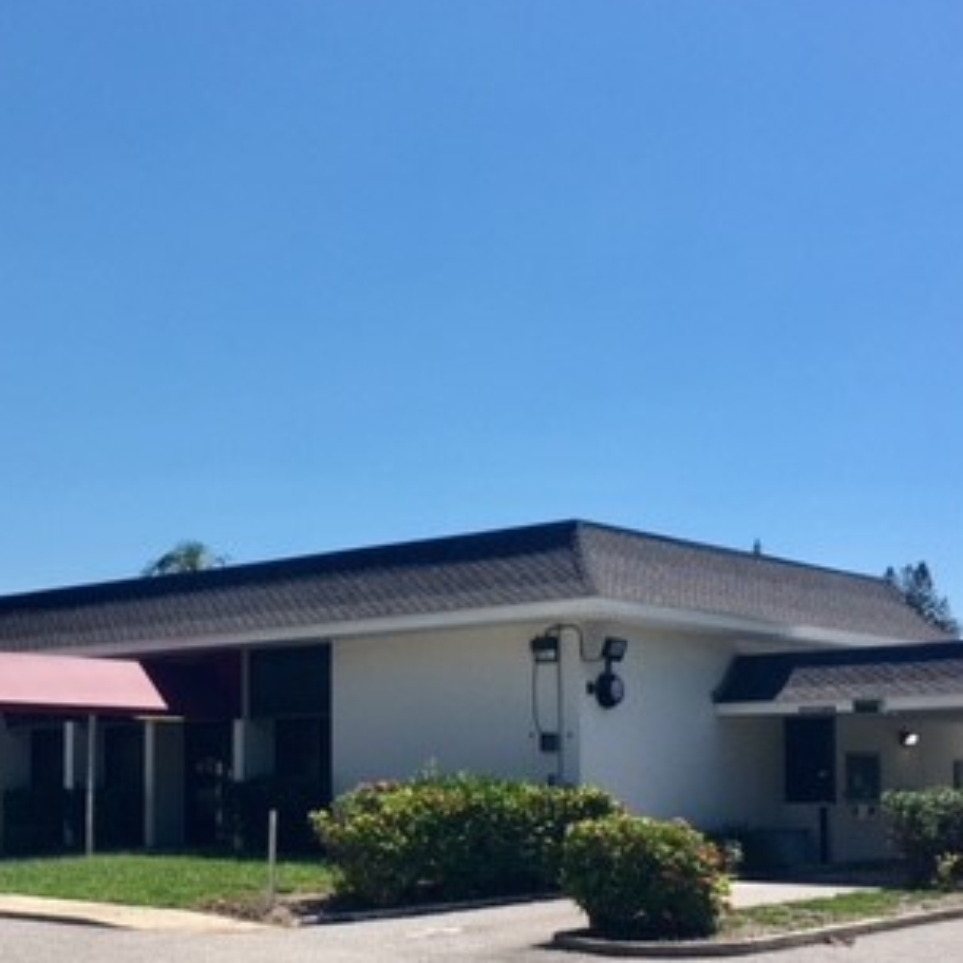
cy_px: 691
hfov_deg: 31.3
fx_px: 1700
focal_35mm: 54
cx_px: 291
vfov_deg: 31.2
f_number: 2.2
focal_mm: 4.15
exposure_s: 1/1972
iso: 25
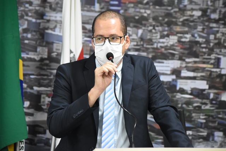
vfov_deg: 7.1
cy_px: 76
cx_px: 113
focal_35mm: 195
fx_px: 1225
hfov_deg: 10.5
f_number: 4.8
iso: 3200
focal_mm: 130
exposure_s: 1/50
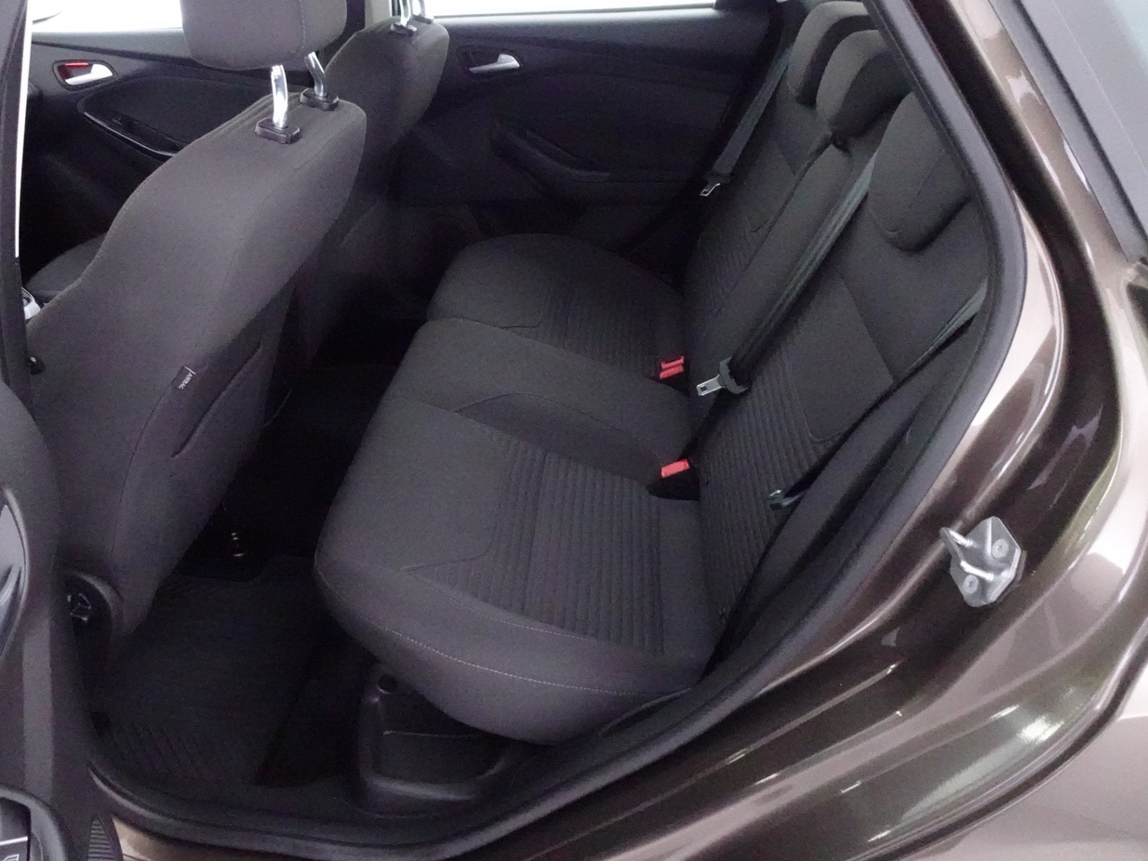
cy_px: 362
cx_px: 482
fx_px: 929
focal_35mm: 28
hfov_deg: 63.1
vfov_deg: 49.6
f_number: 3.5
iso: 3200
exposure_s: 1/25
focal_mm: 4.25
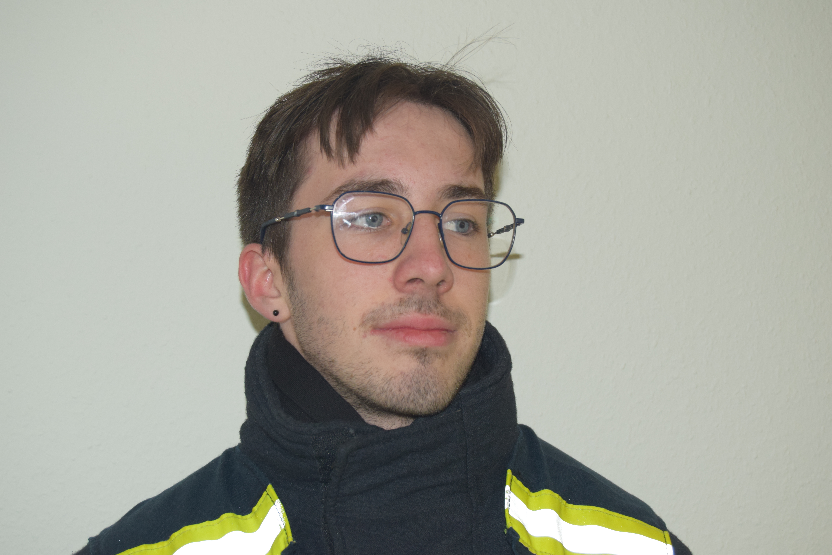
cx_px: 423
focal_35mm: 61
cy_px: 282
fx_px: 1410
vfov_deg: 22.3
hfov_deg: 32.9
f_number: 5
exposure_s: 1/60
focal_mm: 40
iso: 800
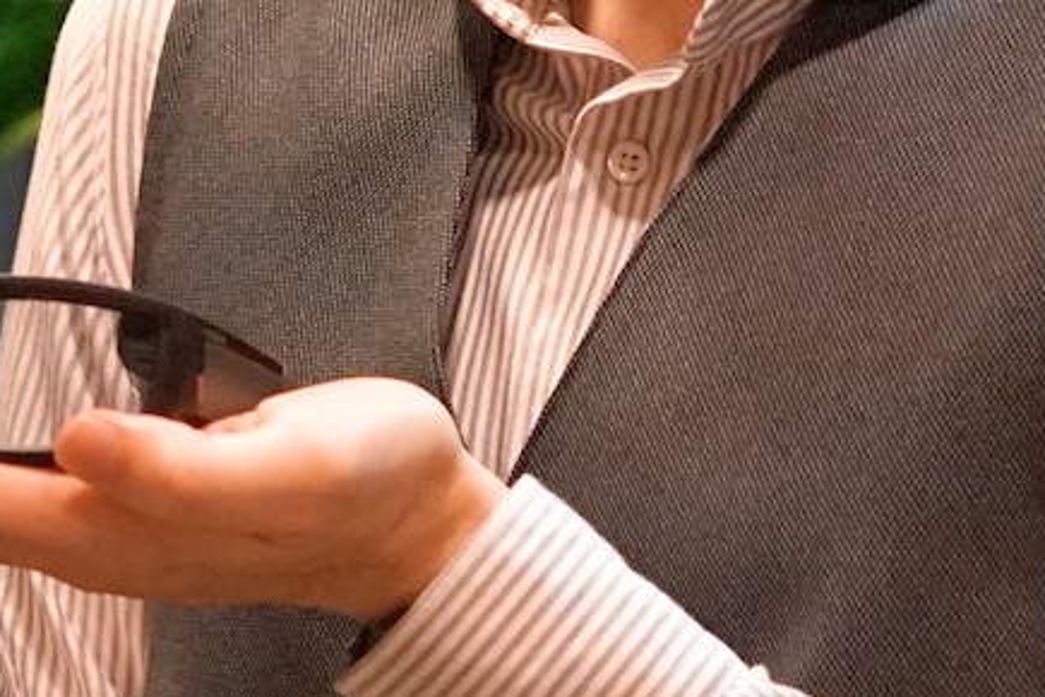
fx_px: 11900
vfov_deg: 3.4
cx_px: -24
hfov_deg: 5.0
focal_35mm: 410
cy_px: 10
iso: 5000
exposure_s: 1/160
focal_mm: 85
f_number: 4
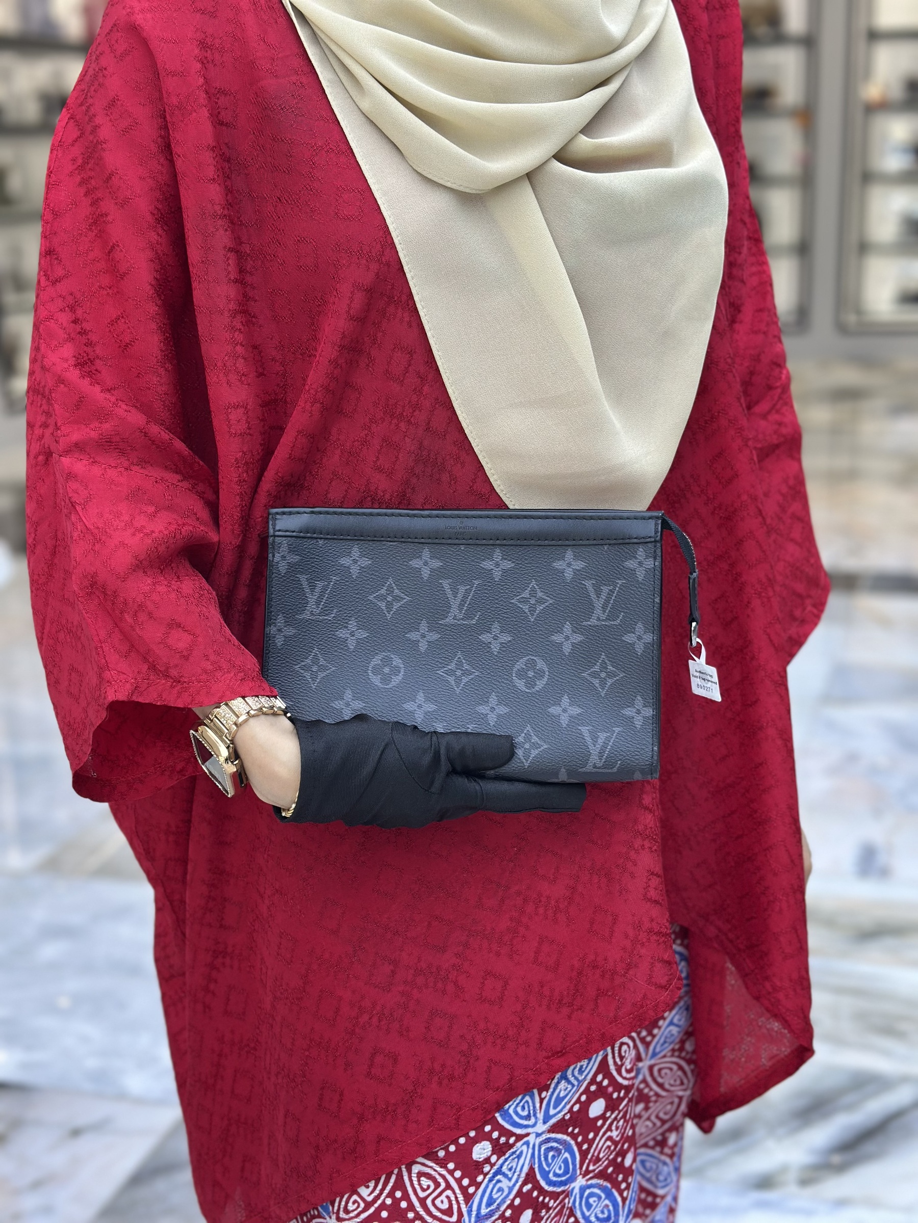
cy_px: 612
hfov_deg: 30.3
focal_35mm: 48
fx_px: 1697
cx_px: 459
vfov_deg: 39.7
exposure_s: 1/172
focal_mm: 6.86
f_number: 1.78
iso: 100
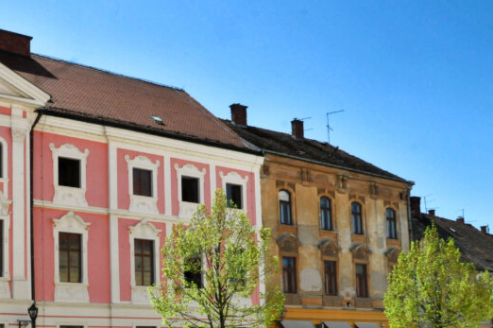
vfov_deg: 26.1
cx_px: 176
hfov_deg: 39.3
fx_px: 684
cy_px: 292
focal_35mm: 50
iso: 800
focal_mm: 17
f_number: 13
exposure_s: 1/640
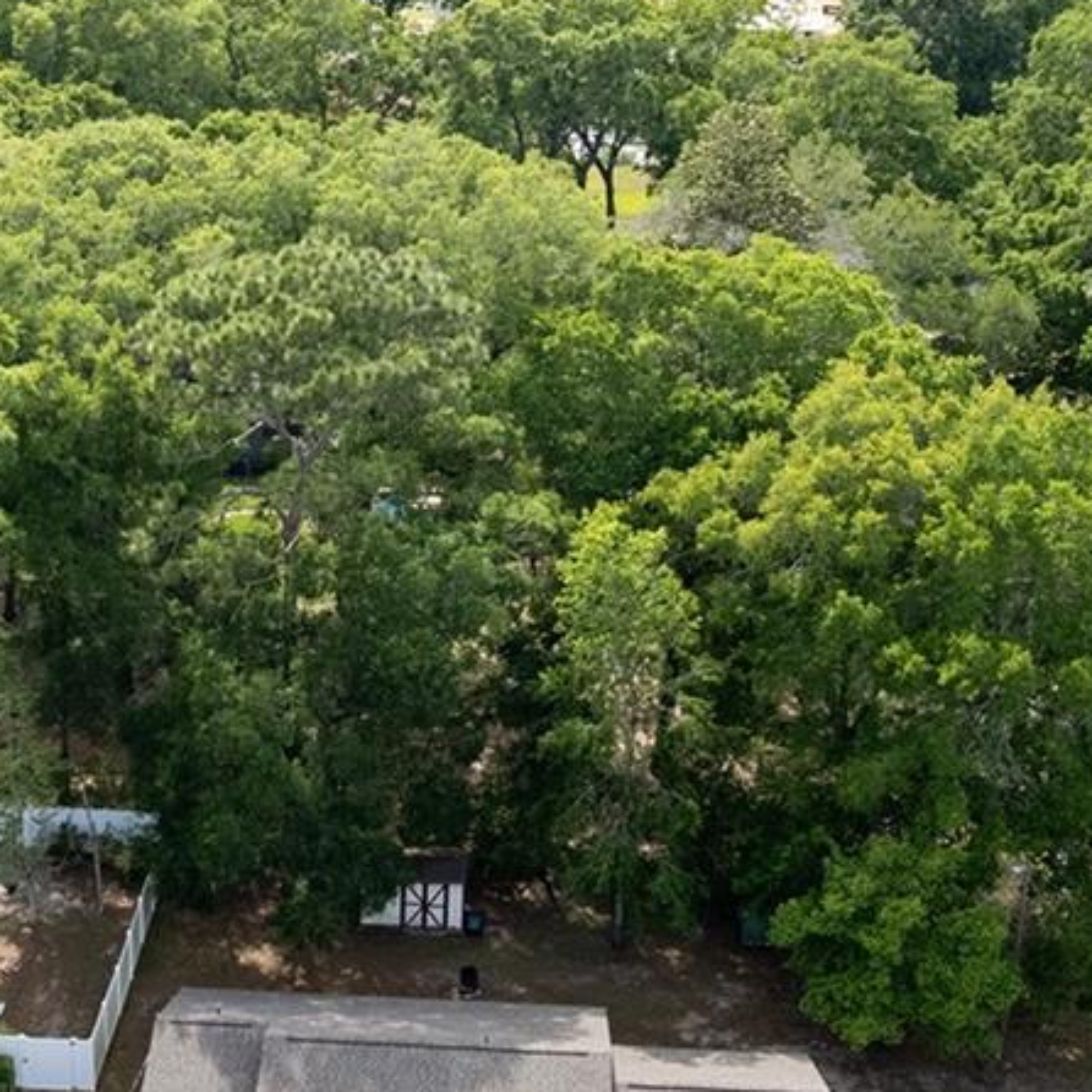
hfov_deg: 25.5
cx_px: 299
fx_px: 2391
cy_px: 679
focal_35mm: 67
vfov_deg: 25.7
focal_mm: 8.38
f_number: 2.8
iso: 100
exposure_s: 1/1250
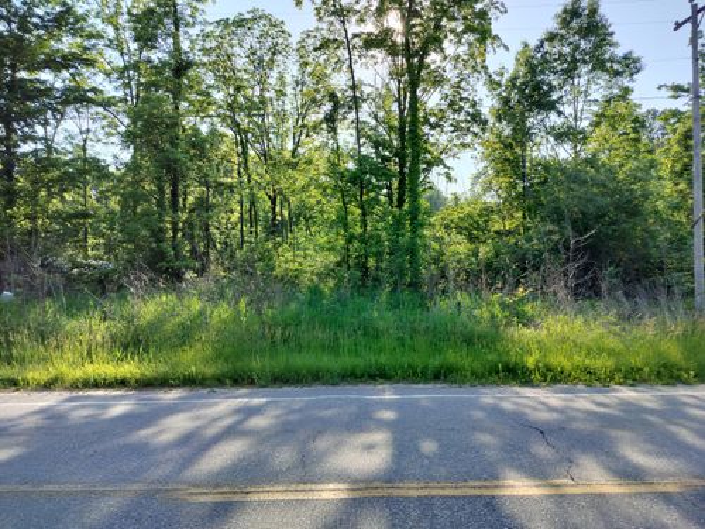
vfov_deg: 56.8
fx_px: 489
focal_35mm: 24
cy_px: 264
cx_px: 352
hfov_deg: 71.6
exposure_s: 1/605
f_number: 1.7
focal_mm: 5.24
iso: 50
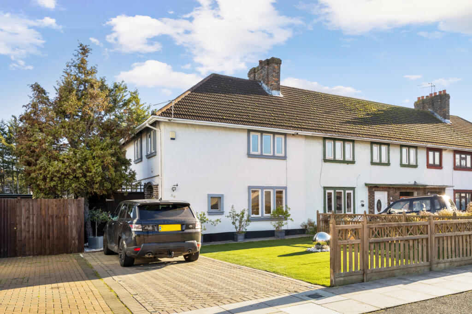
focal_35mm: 24
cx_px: 236
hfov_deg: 72.7
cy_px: 157
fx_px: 321
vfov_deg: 52.1
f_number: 8
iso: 200
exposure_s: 1/125
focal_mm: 24.5
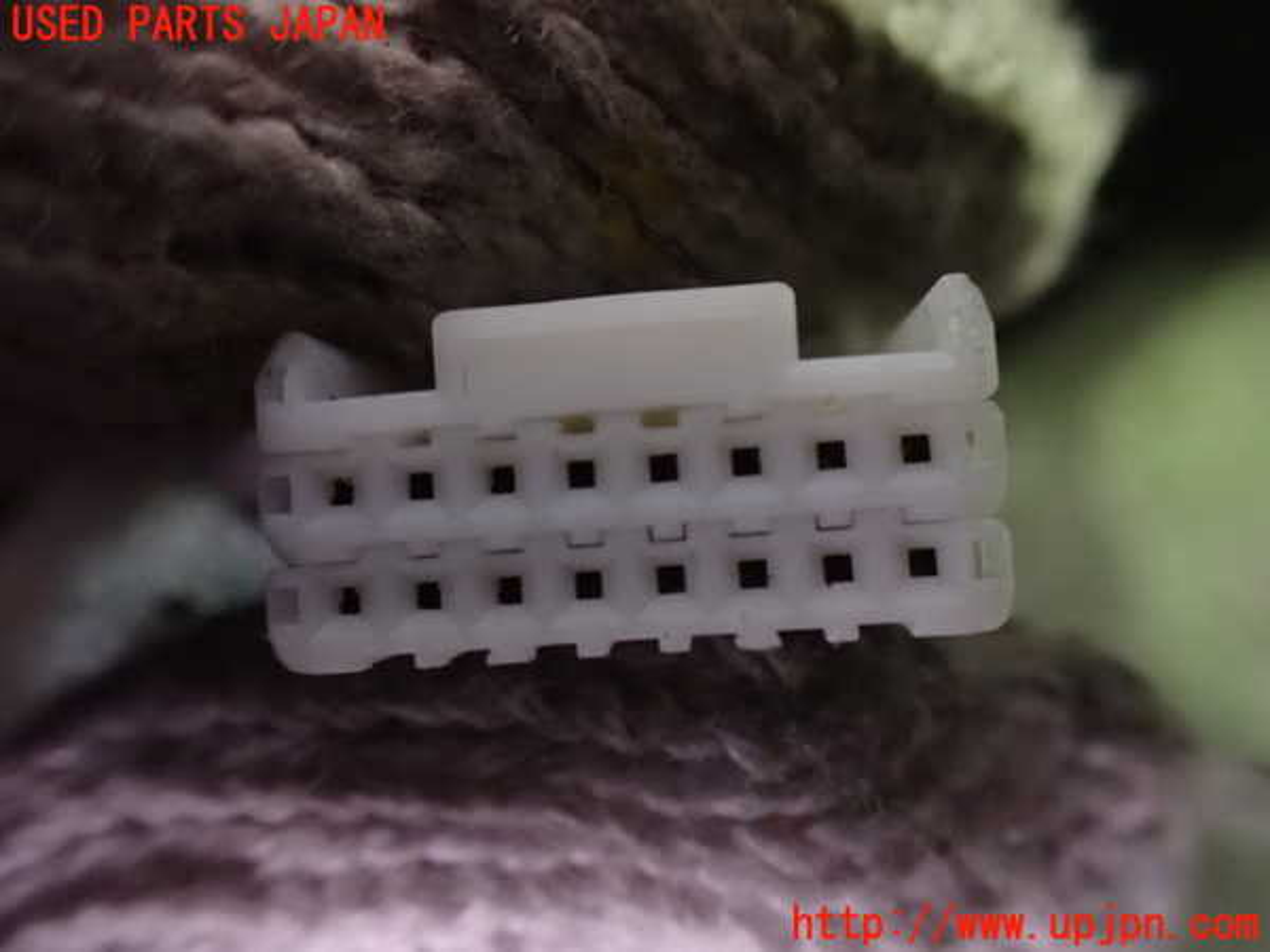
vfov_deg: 46.8
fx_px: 1101
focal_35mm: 30
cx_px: 635
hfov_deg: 60.0
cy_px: 476
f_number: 2.3
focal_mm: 5.4
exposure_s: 1/25
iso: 1600
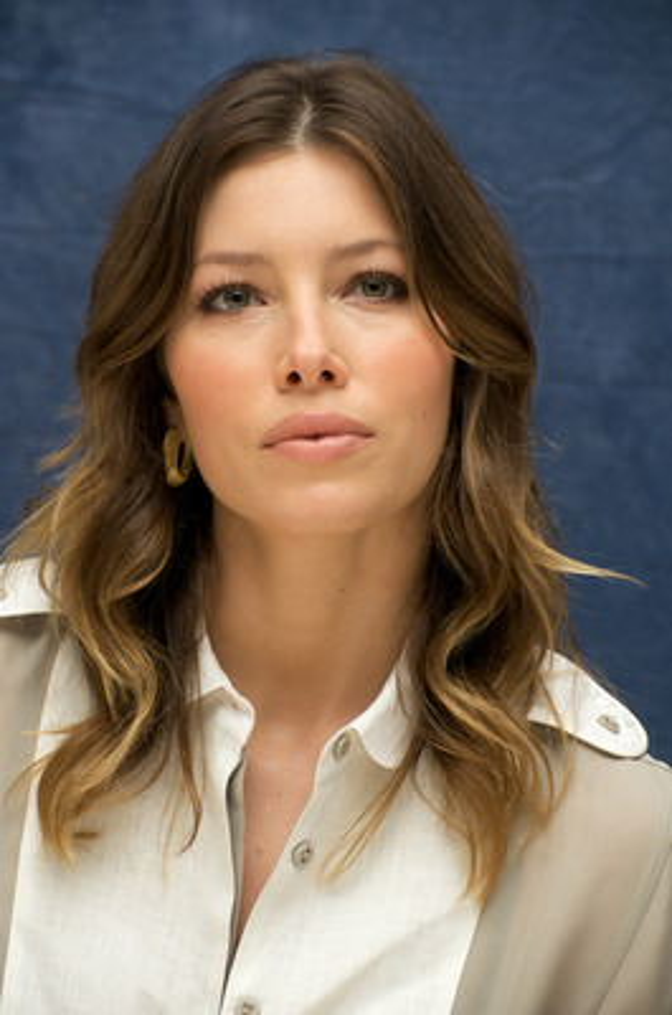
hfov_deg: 10.1
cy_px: 508
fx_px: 3796
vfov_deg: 15.2
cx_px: 336
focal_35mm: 135
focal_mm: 135
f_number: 9
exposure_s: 1/100
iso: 400
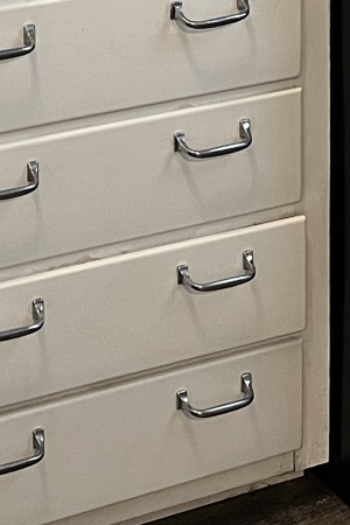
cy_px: -368
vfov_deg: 14.9
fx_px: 1794
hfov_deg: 11.1
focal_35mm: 123
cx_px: 10
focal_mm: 5.1
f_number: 1.6
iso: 250
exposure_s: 1/60
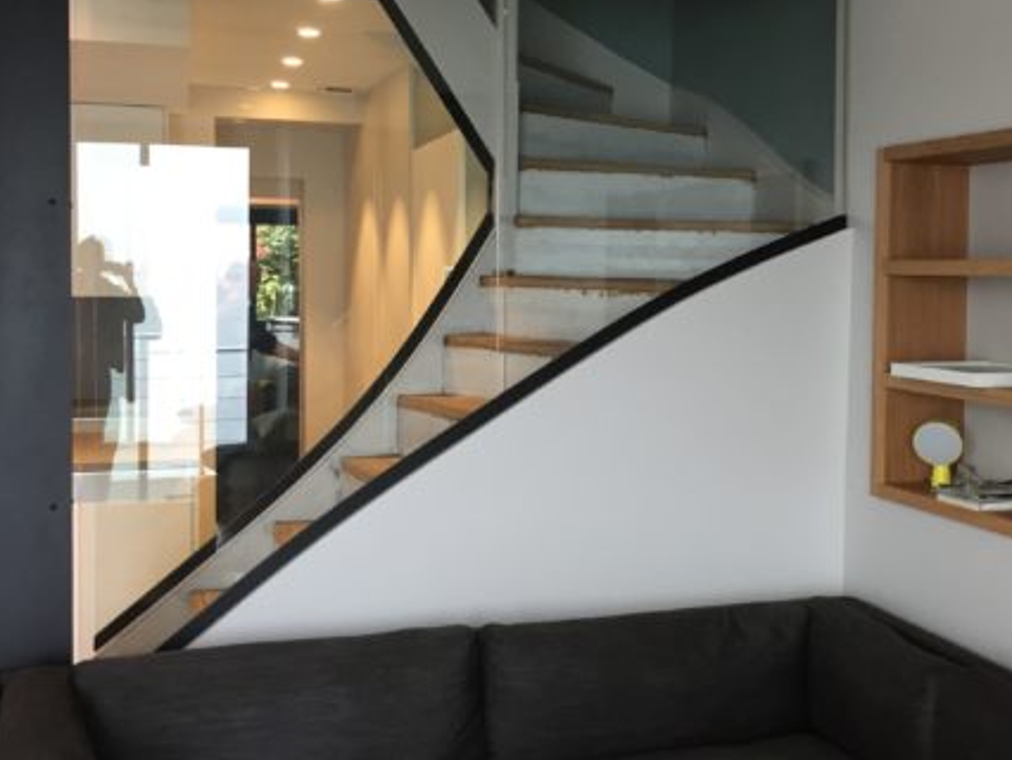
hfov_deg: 37.8
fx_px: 1433
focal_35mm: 49
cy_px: 337
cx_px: 770
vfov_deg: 29.7
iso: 125
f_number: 2.2
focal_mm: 4.15
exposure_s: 1/33
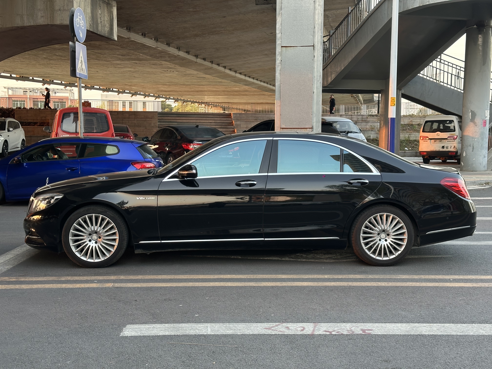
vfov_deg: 30.3
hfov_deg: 39.7
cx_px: 246
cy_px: 184
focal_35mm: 48
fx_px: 682
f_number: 1.78
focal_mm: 6.86
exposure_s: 1/86
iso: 80
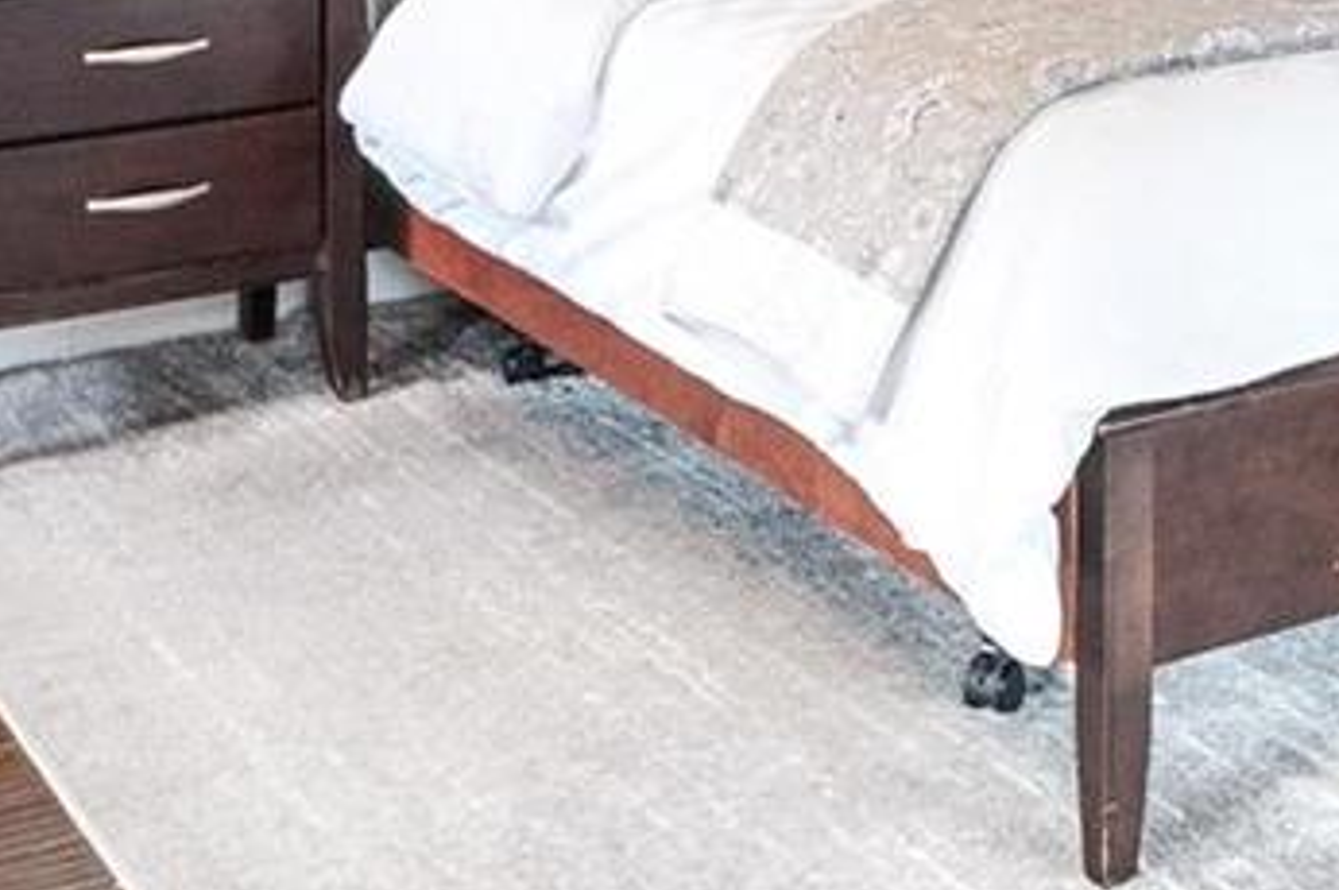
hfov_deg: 26.4
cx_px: 1235
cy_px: -484
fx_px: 2750
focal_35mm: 74
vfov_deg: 16.6
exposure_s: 1/3
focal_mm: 8
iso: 400
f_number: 6.3
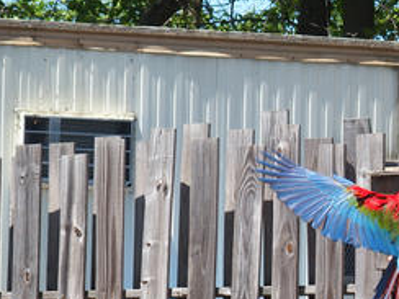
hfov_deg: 5.9
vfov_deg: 4.4
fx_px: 3873
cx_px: 361
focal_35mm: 336
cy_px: 204
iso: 100
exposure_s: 1/500
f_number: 3.5
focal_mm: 38.6
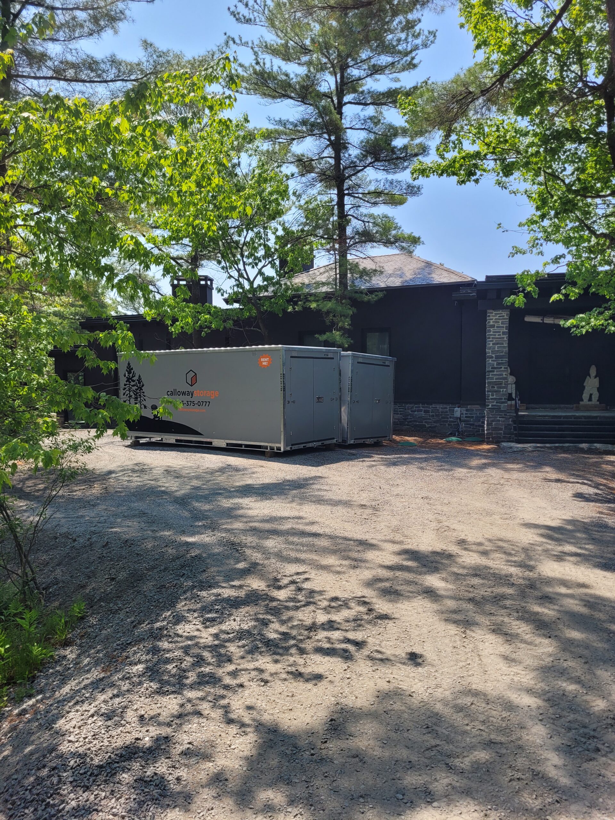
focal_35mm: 26
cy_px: 410
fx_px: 616
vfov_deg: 67.3
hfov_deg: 53.1
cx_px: 308
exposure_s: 1/1785
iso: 40
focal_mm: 5.4
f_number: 1.8
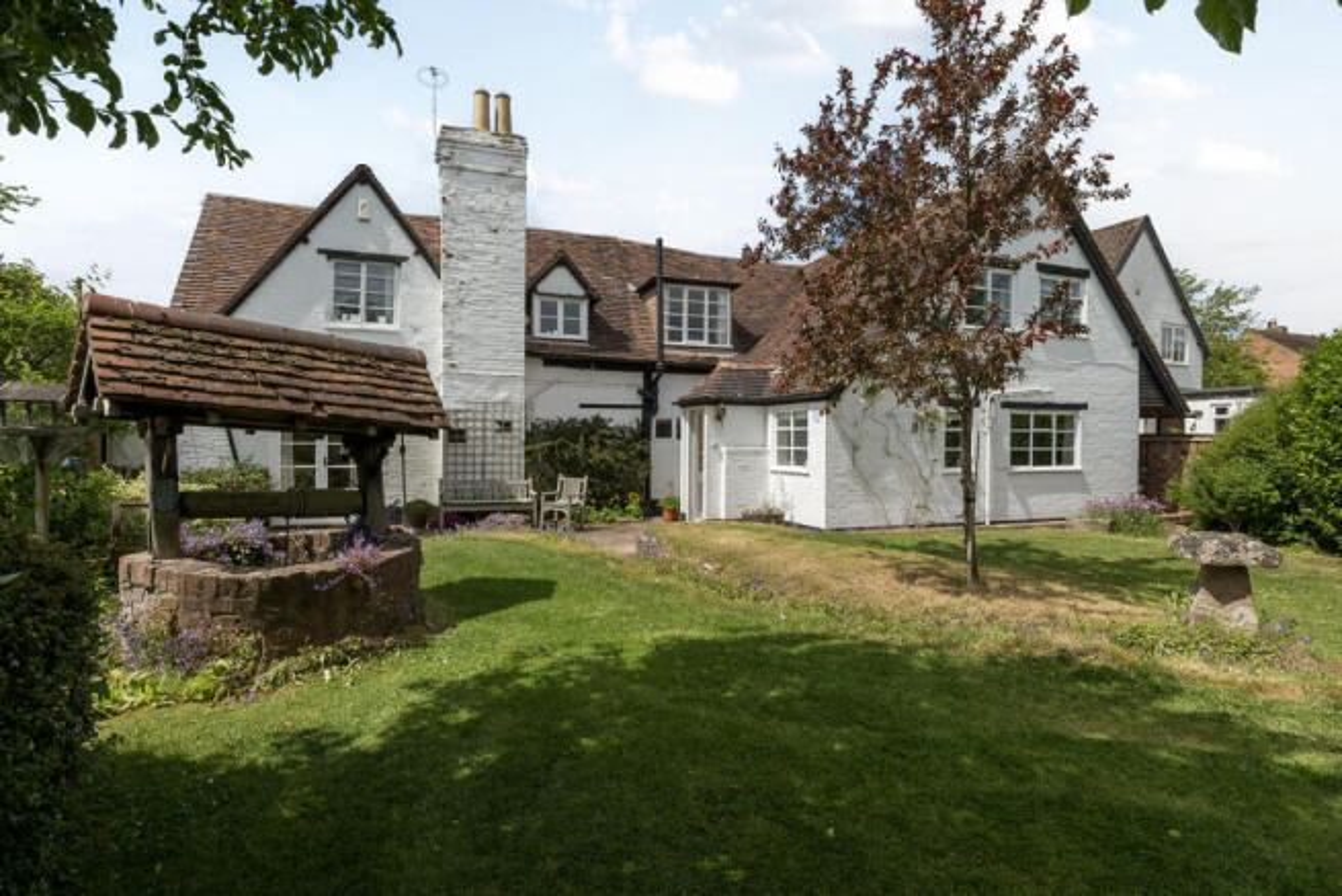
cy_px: 448
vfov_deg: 67.4
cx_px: 671
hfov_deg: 90.0
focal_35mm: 18
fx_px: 671
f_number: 8
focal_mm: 12
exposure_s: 1/1250
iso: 400
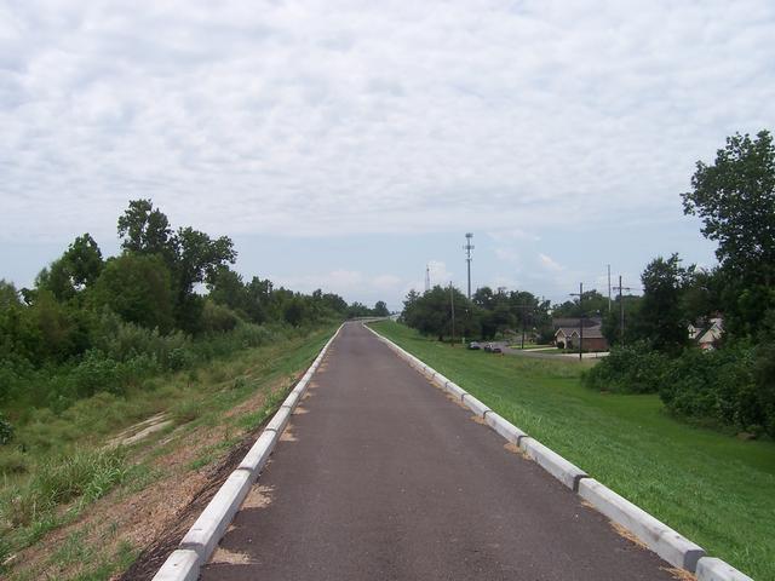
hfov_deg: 51.4
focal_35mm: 36
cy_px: 290
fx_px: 806
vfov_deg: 39.7
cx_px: 388
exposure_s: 1/750
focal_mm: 6
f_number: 4.8
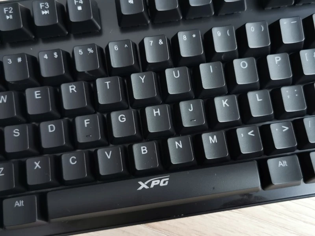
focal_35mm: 40
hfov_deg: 46.8
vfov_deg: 36.0
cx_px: 158
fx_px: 364
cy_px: 118
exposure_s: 1/40
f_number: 1.6
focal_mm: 5.56
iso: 320
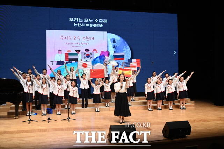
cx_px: 112
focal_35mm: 38
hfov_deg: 50.7
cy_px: 74
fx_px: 236
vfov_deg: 35.0
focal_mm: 38
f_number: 3.5
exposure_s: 1/125
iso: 320
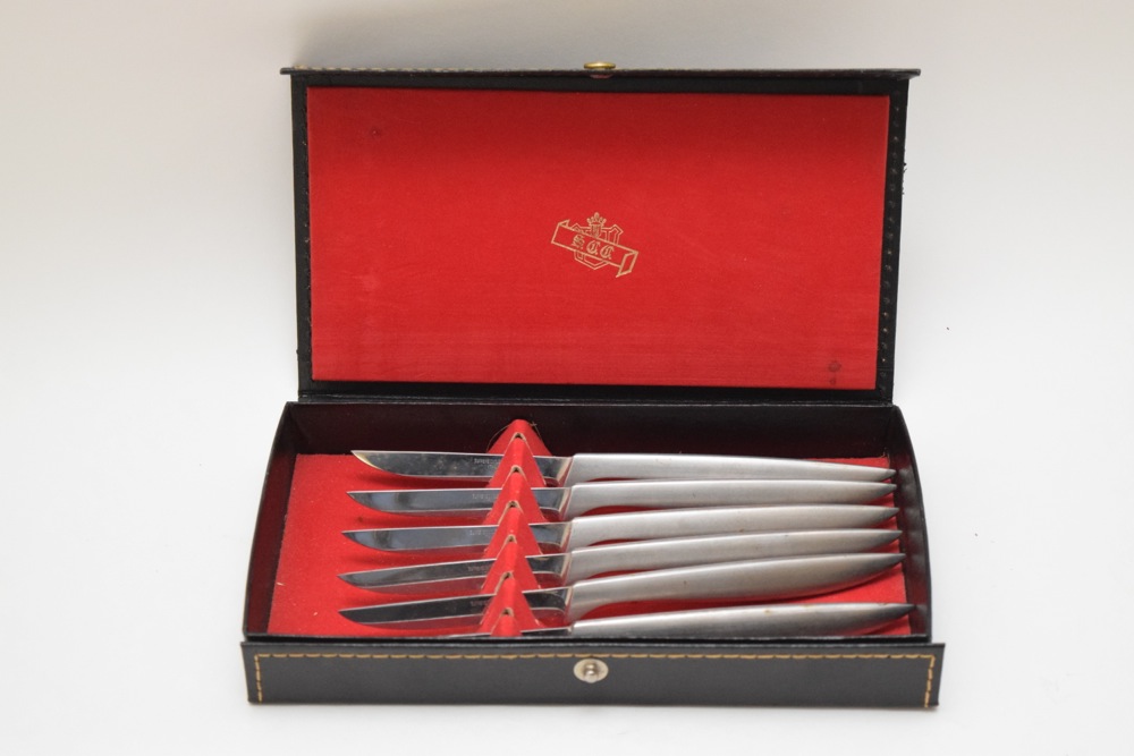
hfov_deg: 27.0
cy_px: 378
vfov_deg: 18.2
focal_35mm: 75
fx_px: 2363
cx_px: 567
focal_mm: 50
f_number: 5.6
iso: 3200
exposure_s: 1/60
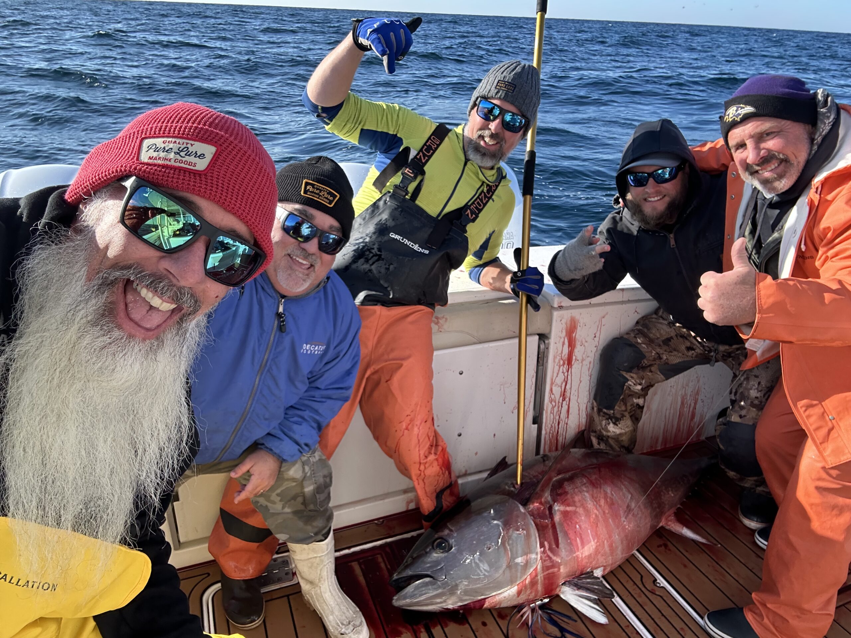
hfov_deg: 73.9
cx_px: 426
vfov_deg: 58.9
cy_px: 319
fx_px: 565
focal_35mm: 23
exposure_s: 1/336
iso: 25
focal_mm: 2.69
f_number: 1.9
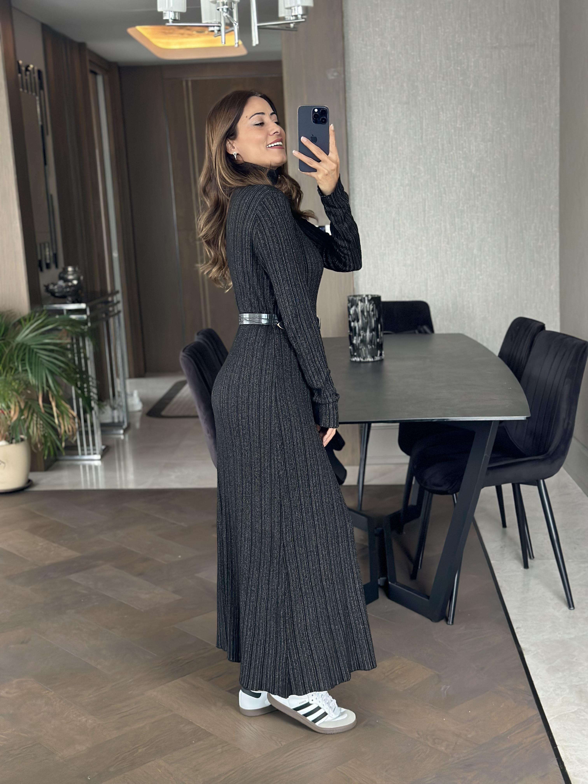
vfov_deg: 39.7
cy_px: 392
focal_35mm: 48
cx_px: 294
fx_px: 1087
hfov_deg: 30.3
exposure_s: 1/60
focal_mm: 6.86
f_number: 1.78
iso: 250
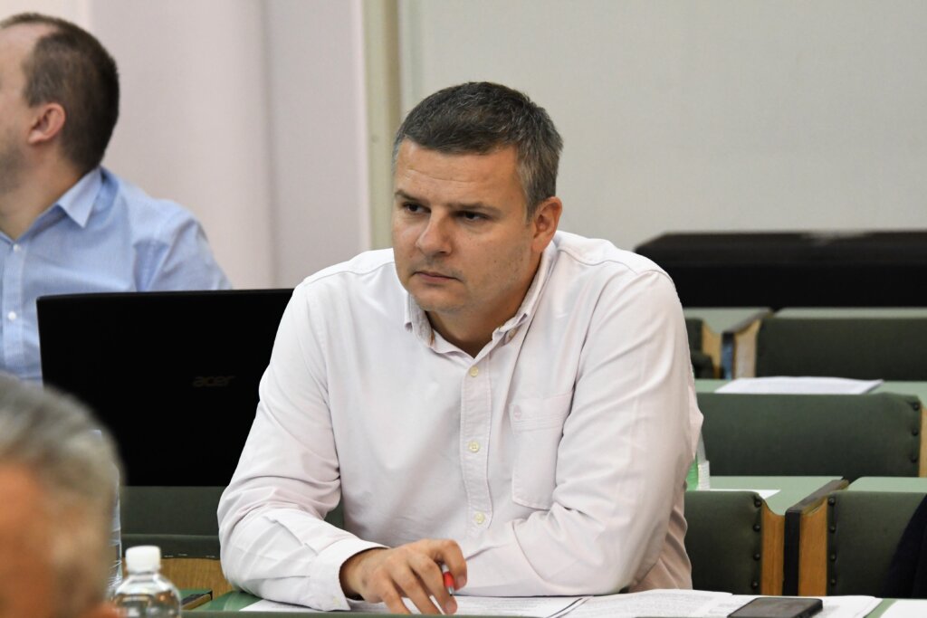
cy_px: 309
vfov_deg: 6.3
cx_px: 464
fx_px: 5588
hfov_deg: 9.5
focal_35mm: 217
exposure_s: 1/200
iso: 4000
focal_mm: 145
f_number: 5.6
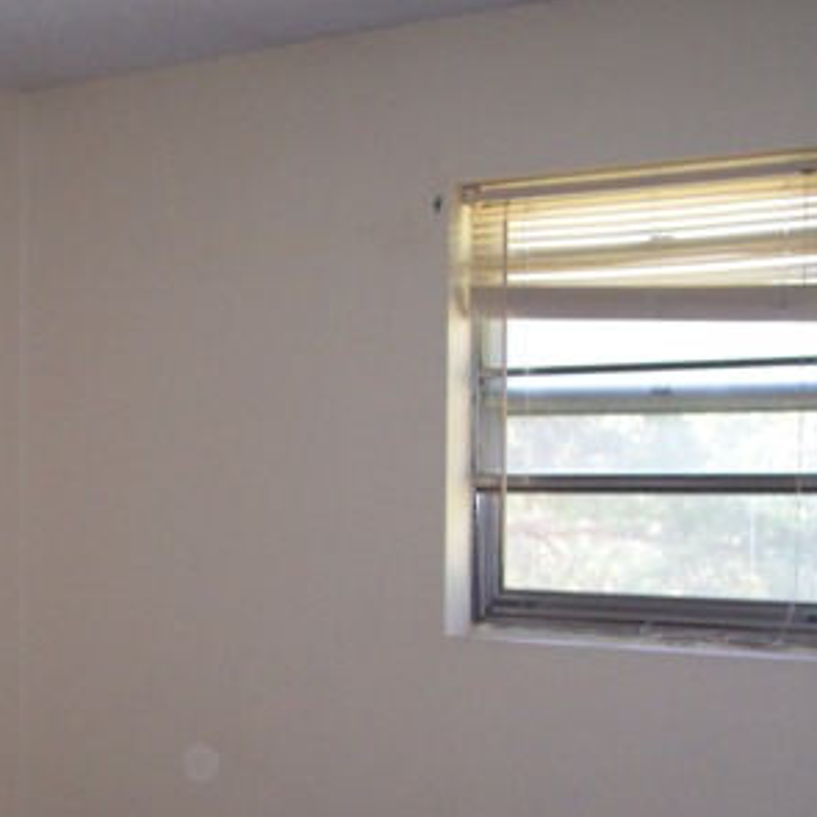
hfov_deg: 23.4
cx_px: 19
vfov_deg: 24.1
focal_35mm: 71
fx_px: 1896
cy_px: 576
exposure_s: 1/60
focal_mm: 5.6
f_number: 2.8
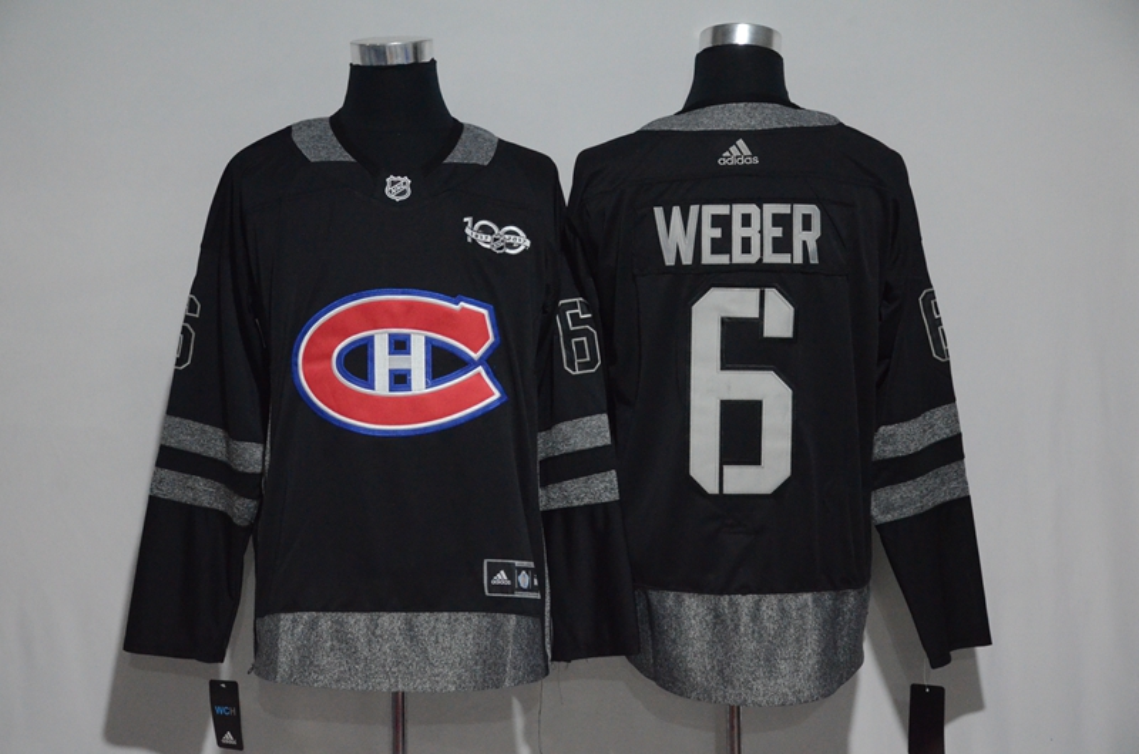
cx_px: 570
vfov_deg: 18.1
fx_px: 2368
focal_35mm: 75
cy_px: 377
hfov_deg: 27.0
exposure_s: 1/50
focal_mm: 50
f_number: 4.8
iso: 4000
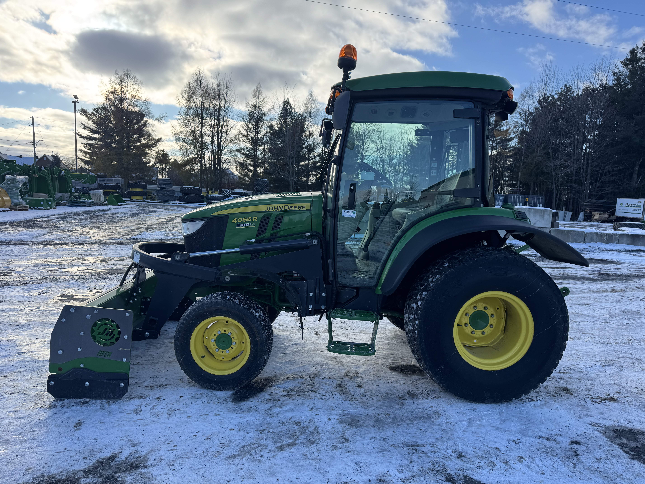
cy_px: 242
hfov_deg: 71.6
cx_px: 322
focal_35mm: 24
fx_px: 447
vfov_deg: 56.8
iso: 80
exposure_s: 1/1980
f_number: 1.78
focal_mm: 6.76
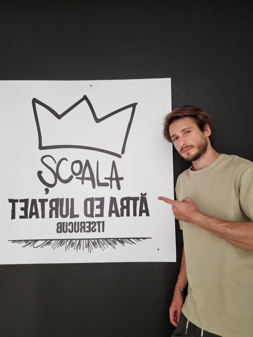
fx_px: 234
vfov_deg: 71.6
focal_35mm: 24
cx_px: 126
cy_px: 168
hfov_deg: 56.8
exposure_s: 1/50
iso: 250
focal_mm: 6.7
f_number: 1.8
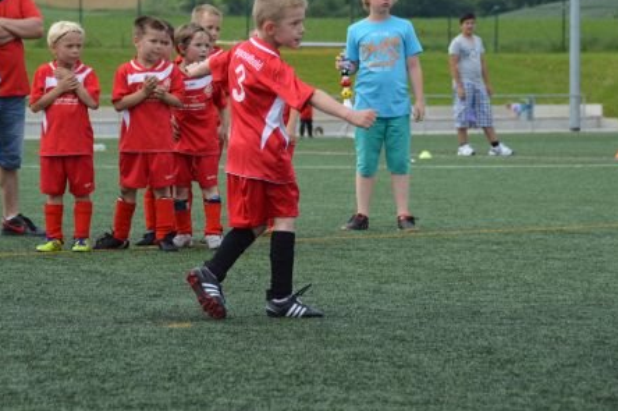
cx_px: 252
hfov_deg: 10.7
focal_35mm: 193
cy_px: 137
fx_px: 3304
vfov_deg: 7.1
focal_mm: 95
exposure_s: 1/1250
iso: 400
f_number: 5.3
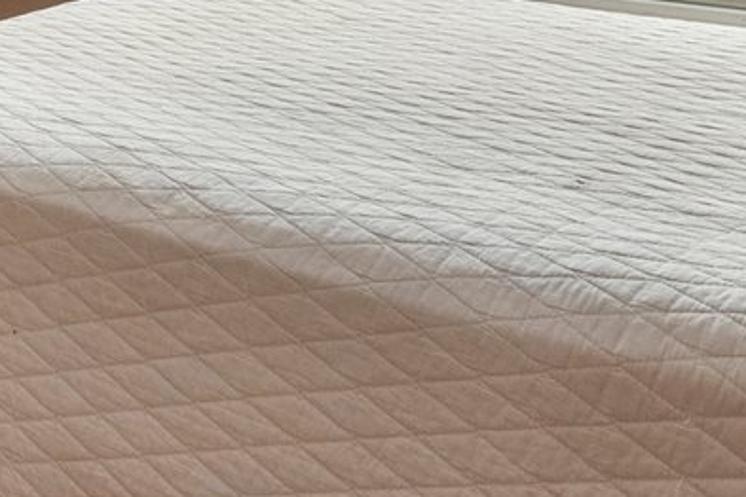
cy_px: -124
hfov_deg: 21.3
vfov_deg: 17.6
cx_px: -494
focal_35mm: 73
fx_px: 1513
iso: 400
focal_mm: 14
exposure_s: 1/10
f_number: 9
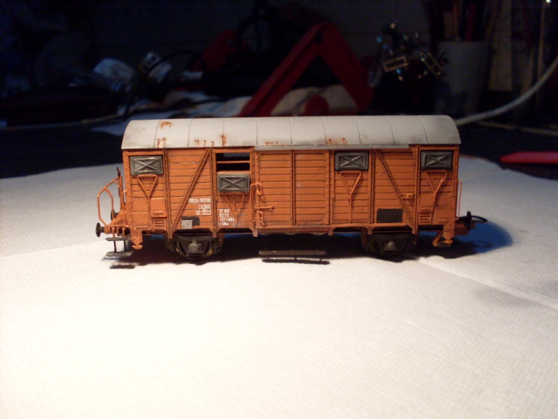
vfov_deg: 37.7
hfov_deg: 49.0
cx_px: 279
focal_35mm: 38
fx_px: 613
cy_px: 210
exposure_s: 1/45
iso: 200
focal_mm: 6.3
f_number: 2.8
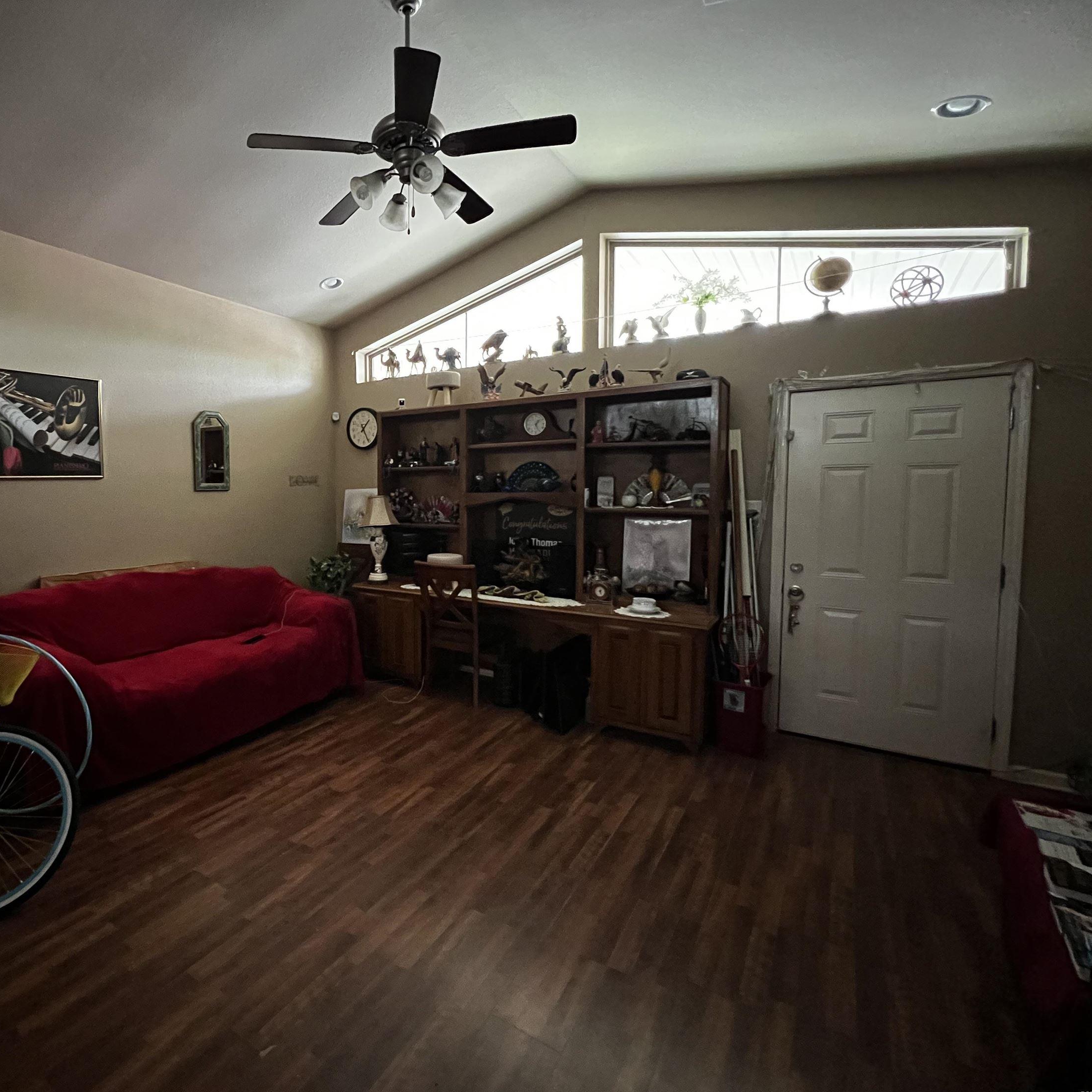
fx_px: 571
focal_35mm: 16
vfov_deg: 87.4
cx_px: 369
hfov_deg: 84.6
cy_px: 531
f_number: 1.8
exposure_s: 1/39
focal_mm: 1.57
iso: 1250
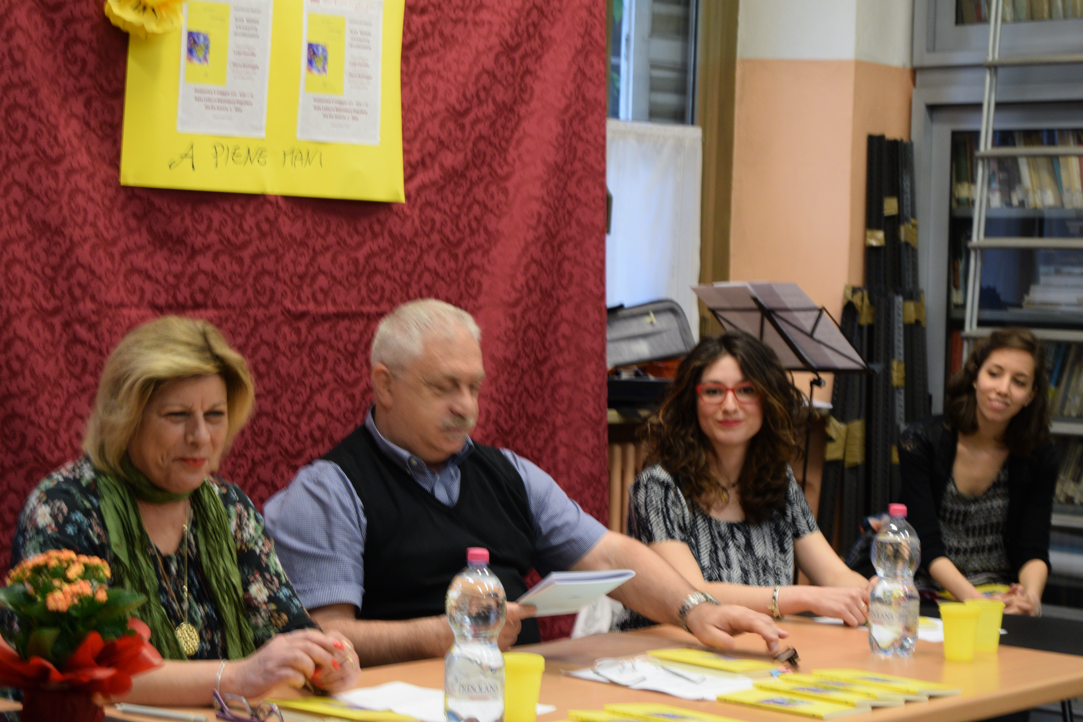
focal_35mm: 82
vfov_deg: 16.6
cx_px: 542
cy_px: 361
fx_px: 2482
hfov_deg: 24.6
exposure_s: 1/20
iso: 800
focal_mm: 55
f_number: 5.6
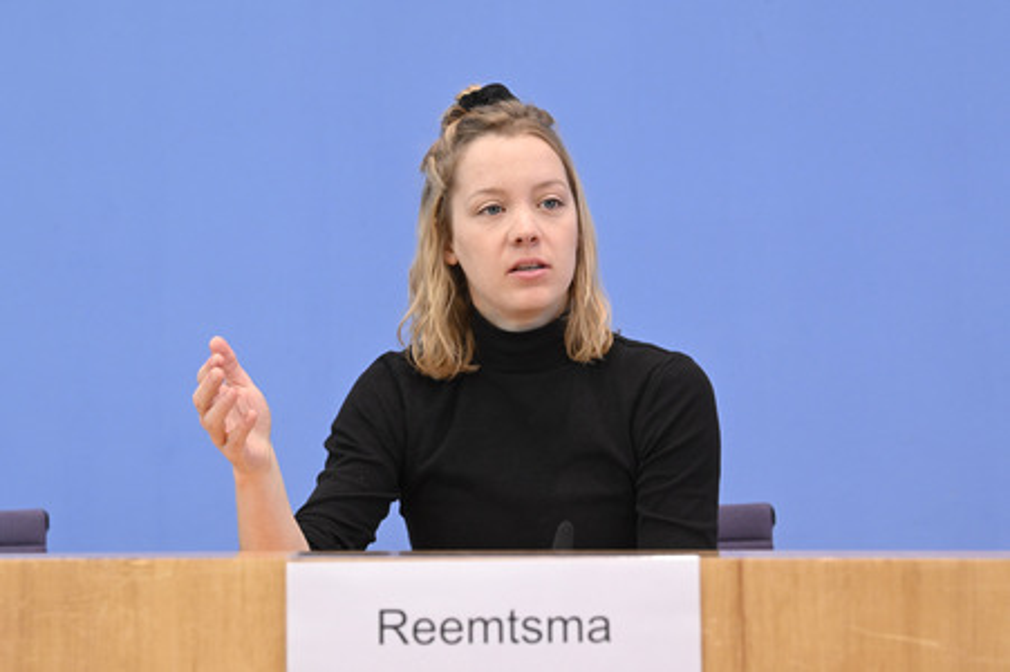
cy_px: 336
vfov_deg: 16.6
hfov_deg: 24.8
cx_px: 505
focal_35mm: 82
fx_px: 2299
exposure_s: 1/500
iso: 4000
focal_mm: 82
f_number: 6.3
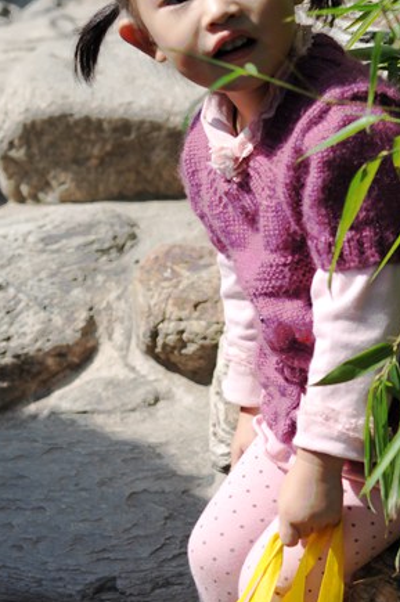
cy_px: 326
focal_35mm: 109
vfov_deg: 18.8
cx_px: 313
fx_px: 1822
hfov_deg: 12.5
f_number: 2.8
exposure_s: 1/1250
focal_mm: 35
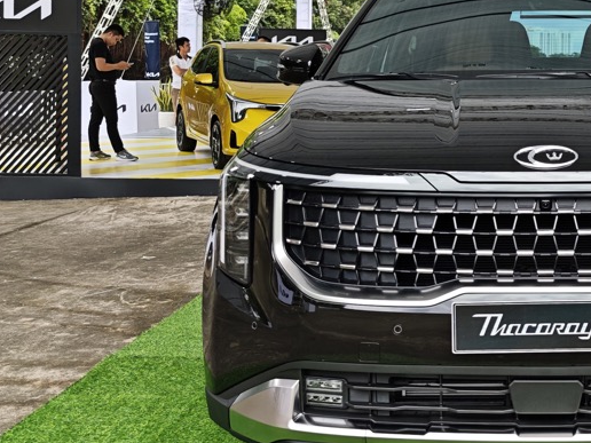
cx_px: 562
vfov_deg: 25.3
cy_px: 97
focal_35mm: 57
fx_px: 973
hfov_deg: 31.7
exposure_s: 1/894
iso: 50
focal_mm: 8.72
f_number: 1.63
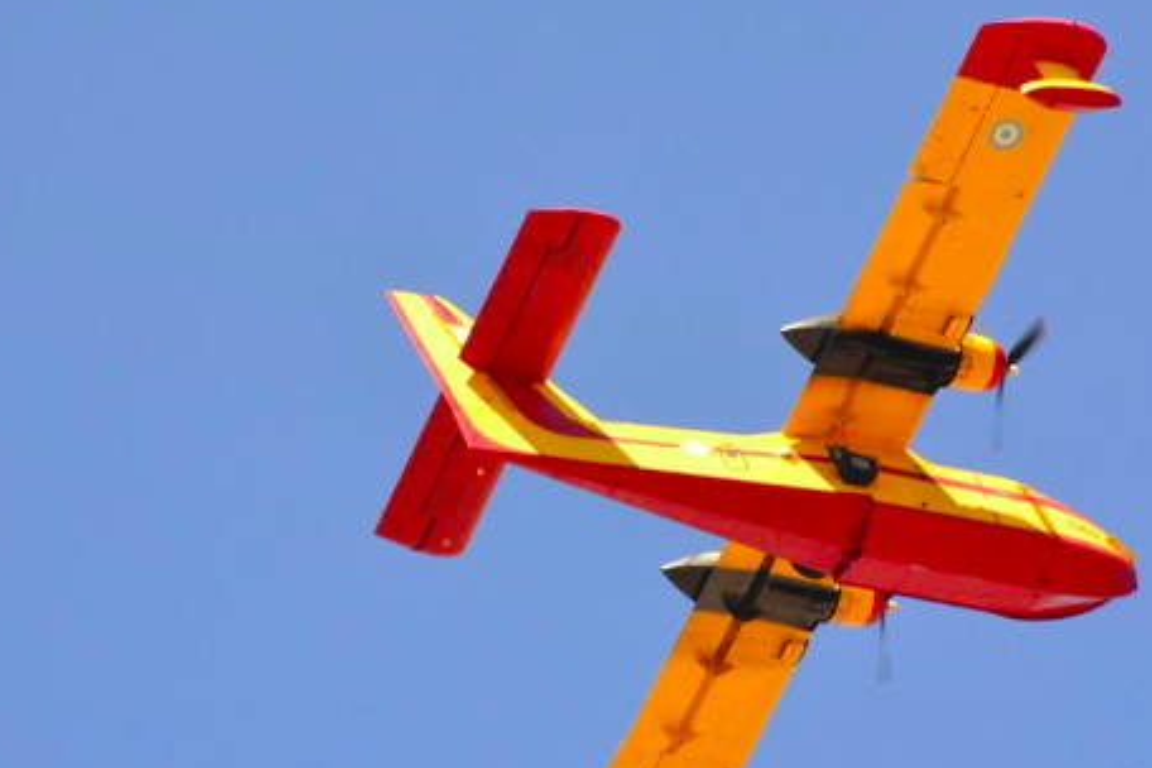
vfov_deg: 3.6
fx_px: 12219
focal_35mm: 382
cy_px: 403
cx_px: 579
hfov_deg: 5.4
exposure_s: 1/320
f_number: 10
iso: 400
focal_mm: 145
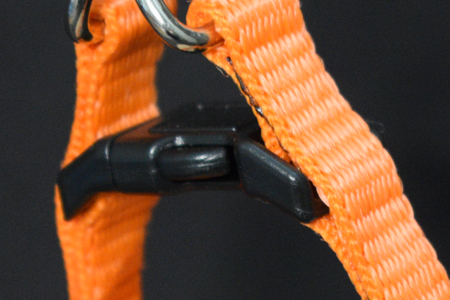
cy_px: 314
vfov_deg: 5.1
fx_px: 3370
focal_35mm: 270
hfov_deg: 7.6
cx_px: 374
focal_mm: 55
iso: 3200
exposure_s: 1/50
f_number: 5.6
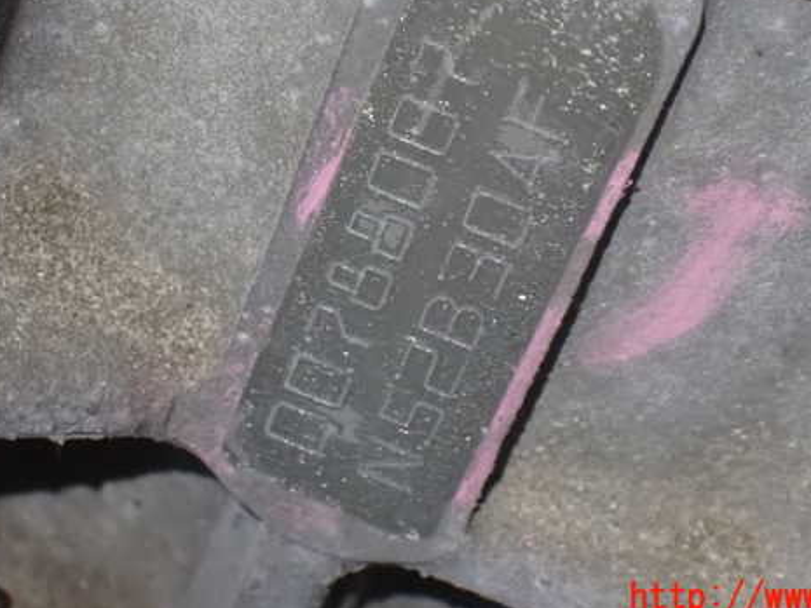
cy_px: 228
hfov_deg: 15.3
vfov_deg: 11.5
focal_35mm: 129
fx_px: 3023
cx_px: 501
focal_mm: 18
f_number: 4.9
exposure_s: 1/20
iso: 1600
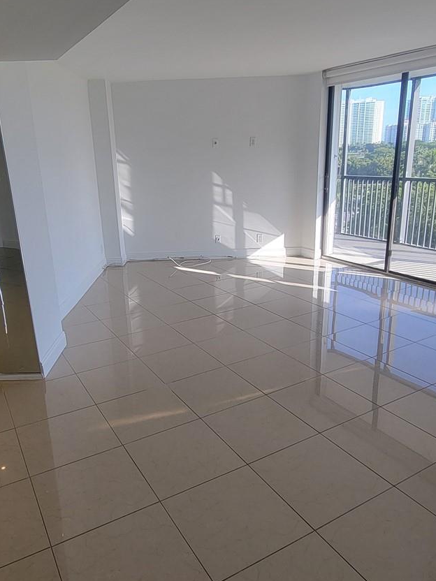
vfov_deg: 69.4
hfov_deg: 54.7
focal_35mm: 25
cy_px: 288
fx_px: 420
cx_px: 187
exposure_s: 1/163
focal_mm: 2.2
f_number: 2.2
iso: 50
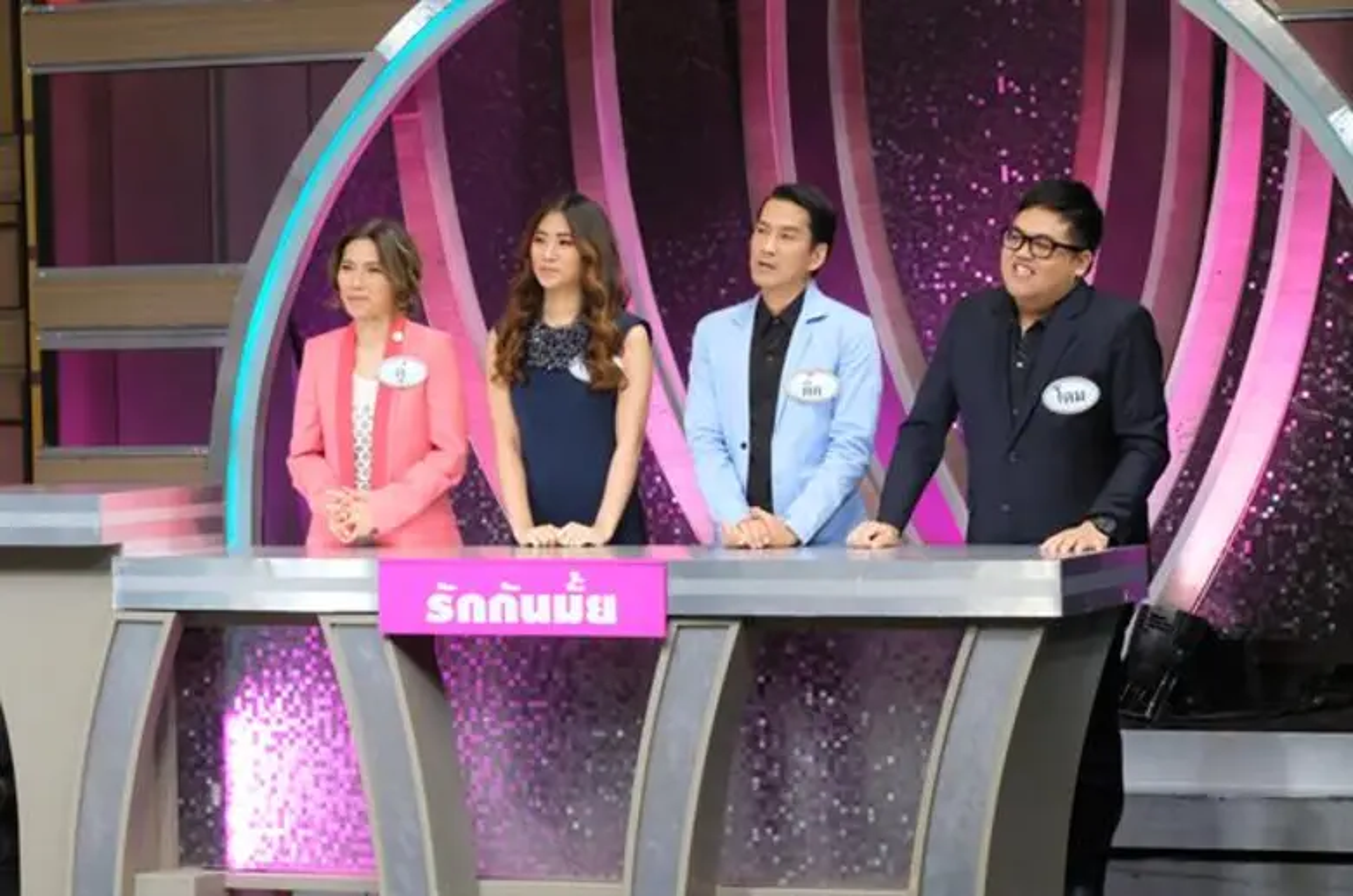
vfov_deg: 11.6
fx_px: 4427
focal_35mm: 118
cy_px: 448
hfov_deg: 17.4
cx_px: 676
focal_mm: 78.7
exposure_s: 1/250
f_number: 11
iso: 12800
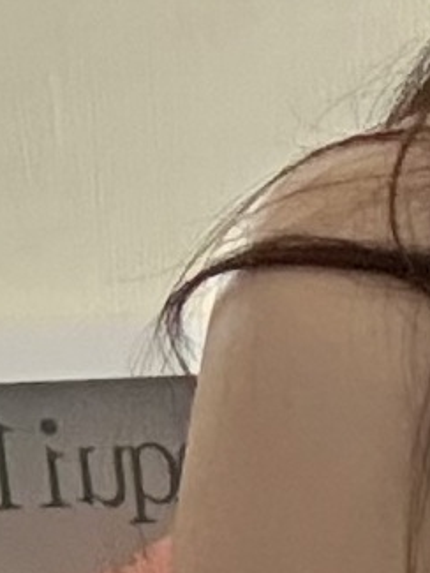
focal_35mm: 170
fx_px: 2814
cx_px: 1251
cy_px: 1872
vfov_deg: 8.9
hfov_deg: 7.7
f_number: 1.9
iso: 320
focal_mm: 2.69
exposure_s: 1/50
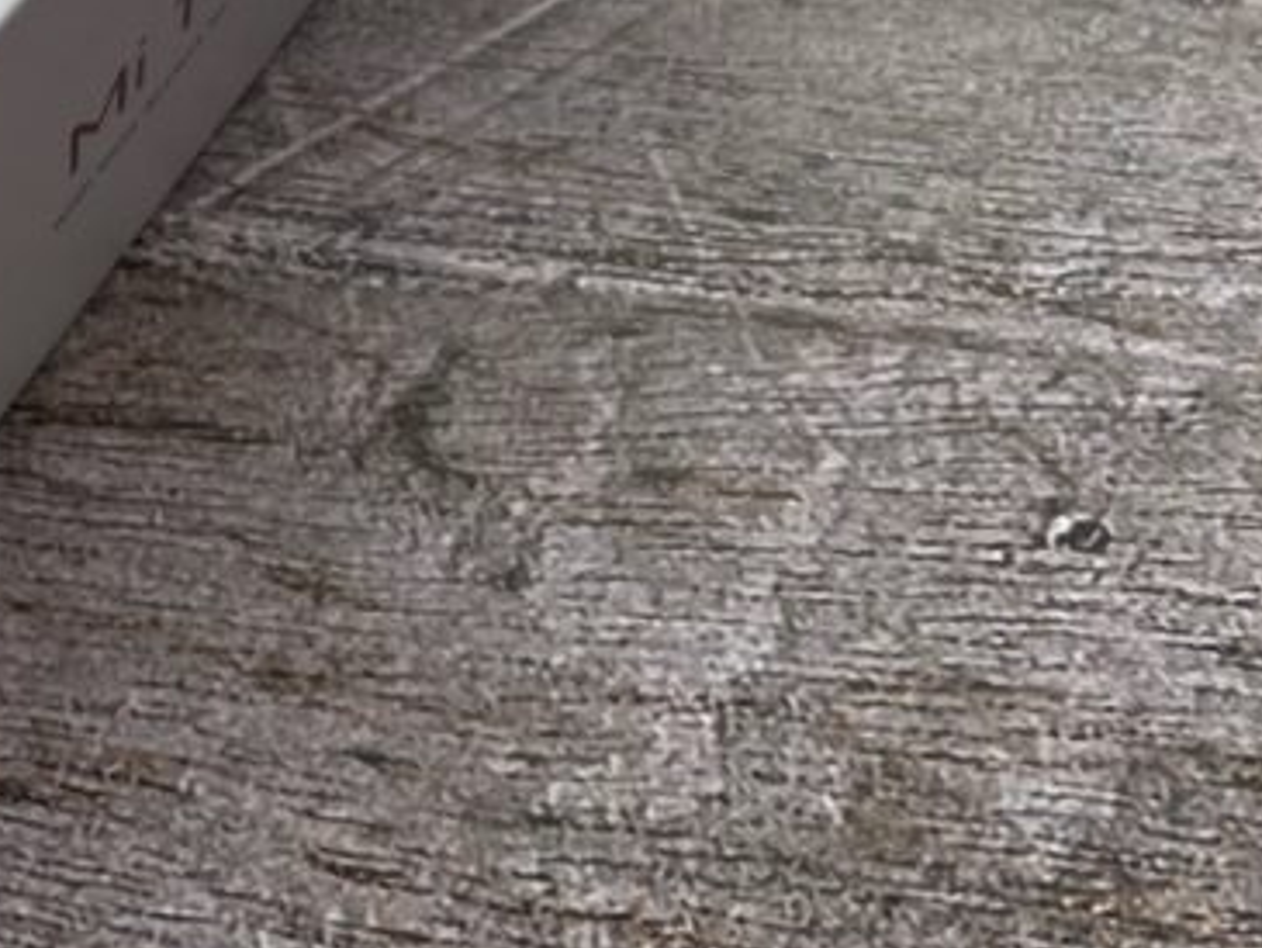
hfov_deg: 24.4
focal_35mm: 73
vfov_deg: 18.7
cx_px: -218
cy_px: -287
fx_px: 2662
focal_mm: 4.2
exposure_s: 1/314
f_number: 1.6
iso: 32
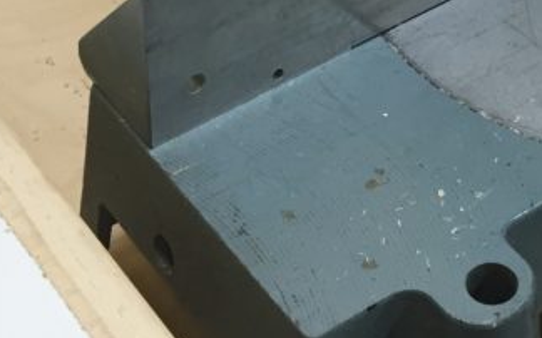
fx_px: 1683
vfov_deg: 10.6
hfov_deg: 17.9
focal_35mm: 114
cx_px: 510
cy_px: -321
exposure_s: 1/30
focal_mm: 4.15
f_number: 2.2
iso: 32
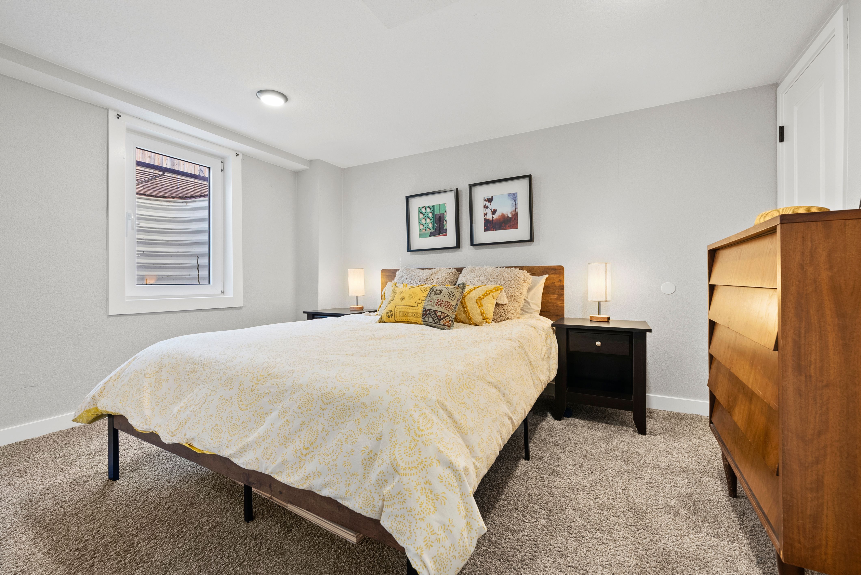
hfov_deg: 100.4
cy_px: 288
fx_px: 359
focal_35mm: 15
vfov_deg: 77.4
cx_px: 430
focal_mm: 15
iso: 500
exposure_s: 1/1.25
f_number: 8
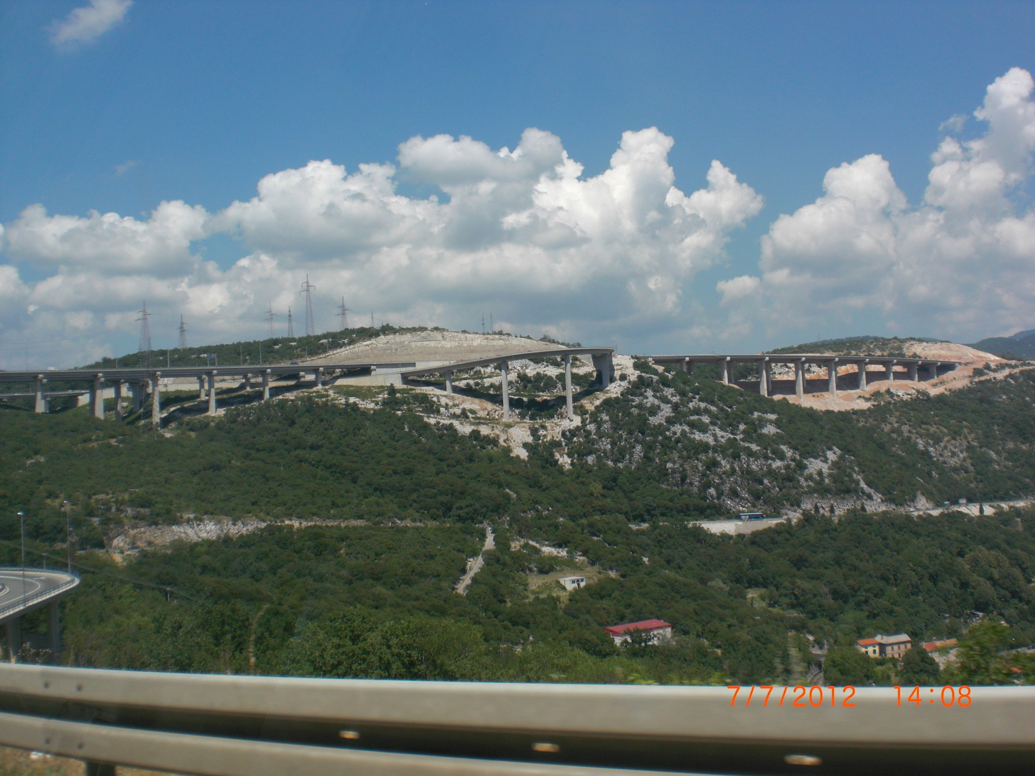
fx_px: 1136
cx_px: 518
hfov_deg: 49.0
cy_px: 388
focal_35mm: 38
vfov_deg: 37.7
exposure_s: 1/400
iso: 64
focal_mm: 6.3
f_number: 5.6
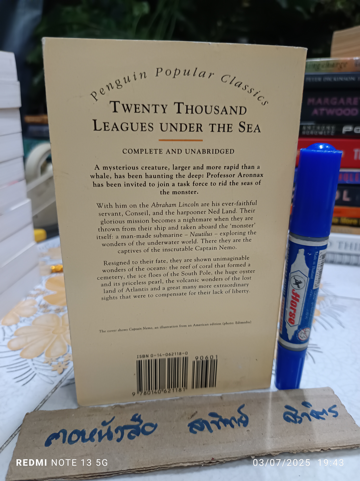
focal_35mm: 24
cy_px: 240
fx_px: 333
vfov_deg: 71.6
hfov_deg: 56.8
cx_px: 180
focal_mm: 5.31
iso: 1085
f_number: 1.7
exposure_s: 1/25
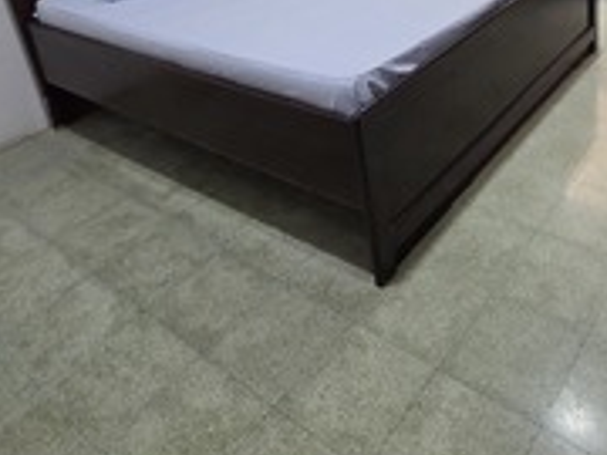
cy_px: 5
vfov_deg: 38.4
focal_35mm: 33
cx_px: 440
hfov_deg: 53.3
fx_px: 579
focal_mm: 2.2
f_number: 1.9
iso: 400
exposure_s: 1/100
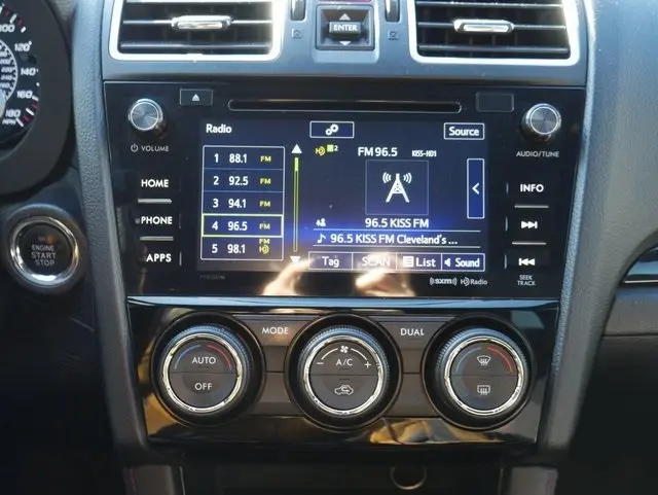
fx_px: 761
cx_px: 329
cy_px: 248
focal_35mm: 40
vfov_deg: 36.0
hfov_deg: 46.8
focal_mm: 20
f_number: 5
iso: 1600
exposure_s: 1/60
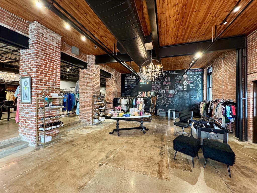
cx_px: 128
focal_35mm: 14
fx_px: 104
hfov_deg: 102.1
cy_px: 96
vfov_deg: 85.7
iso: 320
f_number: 2.2
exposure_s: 1/60
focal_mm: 2.22
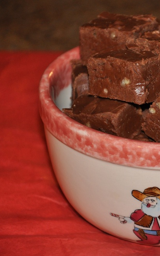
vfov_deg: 8.6
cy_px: 128
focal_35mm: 243
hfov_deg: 5.4
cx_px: 183
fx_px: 1692
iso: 800
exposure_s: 1/60
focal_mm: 105
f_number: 5.6
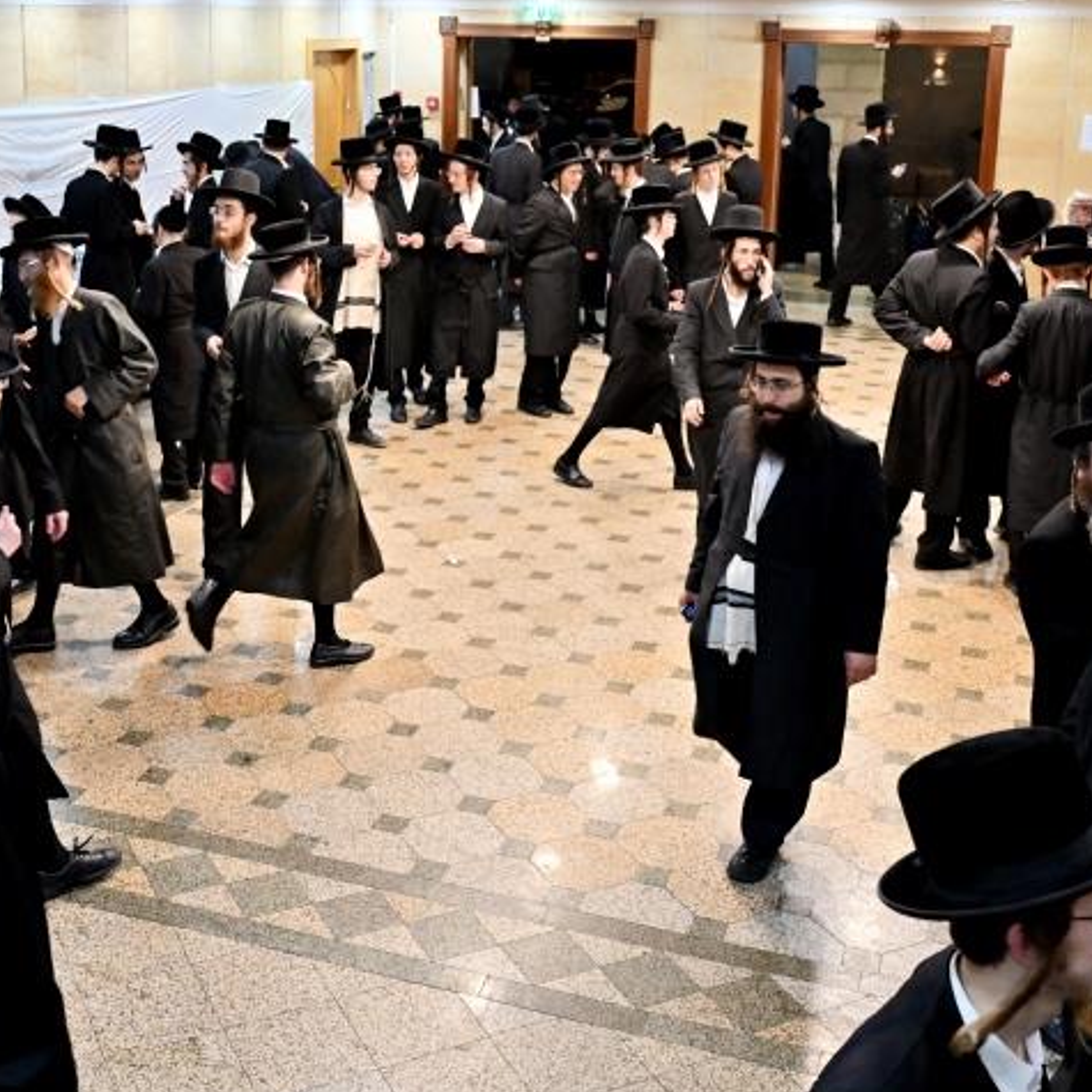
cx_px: 460
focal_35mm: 44
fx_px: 1570
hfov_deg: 38.2
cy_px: 360
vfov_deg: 37.9
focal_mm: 24
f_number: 4
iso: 1000
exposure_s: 1/160
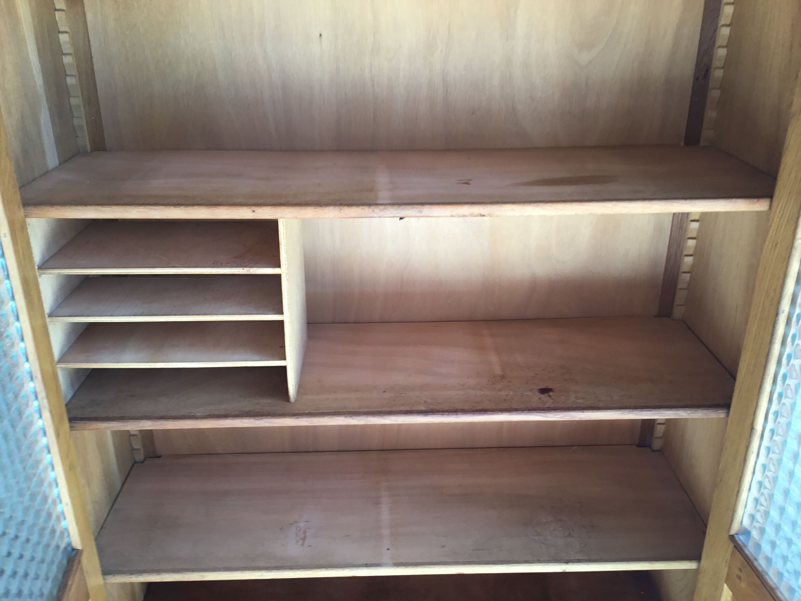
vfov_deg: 45.4
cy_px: 300
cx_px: 400
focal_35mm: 31
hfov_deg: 58.4
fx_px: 717
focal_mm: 3.3
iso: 32
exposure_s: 1/50
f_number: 2.4
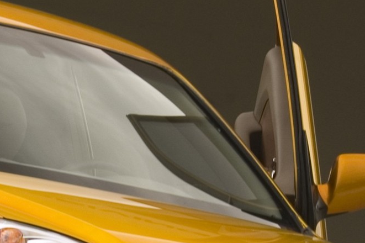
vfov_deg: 2.2
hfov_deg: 3.2
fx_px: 6435
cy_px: 171
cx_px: -54
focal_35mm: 635
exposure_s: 1/8
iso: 200
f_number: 11
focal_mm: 112
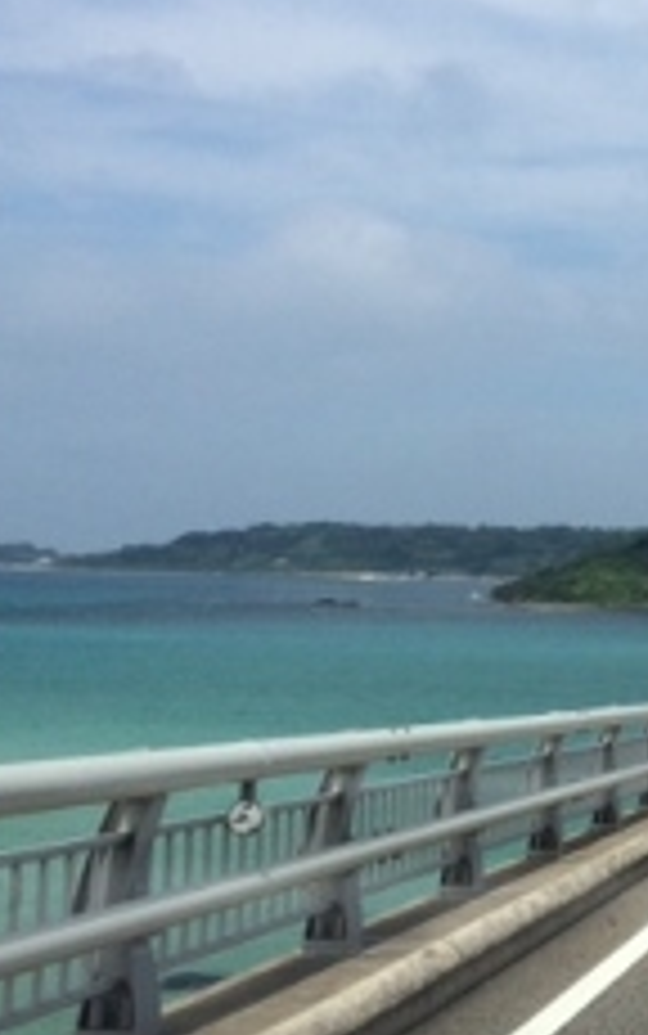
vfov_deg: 29.6
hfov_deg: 17.0
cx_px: 986
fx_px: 1947
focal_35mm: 69
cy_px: 367
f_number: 2.2
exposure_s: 1/2740
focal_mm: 4.12
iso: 32
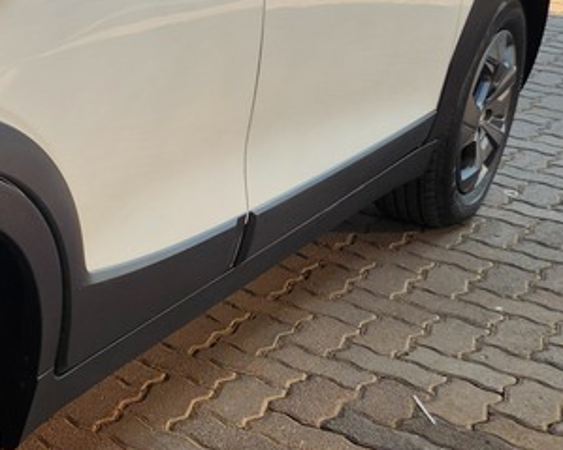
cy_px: 109
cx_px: -243
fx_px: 1283
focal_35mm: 77
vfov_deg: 19.7
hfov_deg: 21.4
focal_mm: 5.4
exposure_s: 1/180
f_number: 1.8
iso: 32
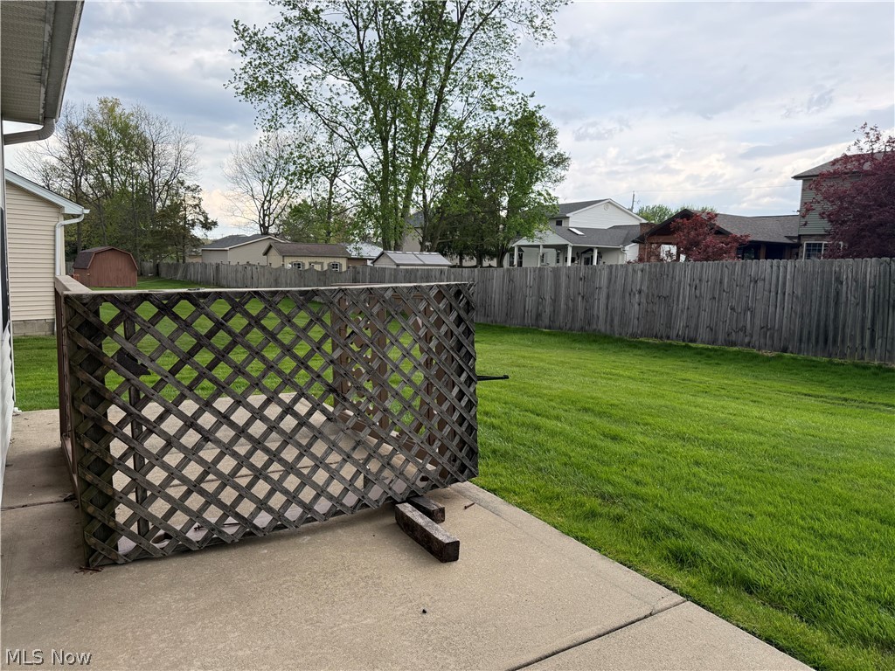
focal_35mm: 24
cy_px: 336
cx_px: 448
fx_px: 621
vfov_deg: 56.8
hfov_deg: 71.6
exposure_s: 1/1122
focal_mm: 6.76
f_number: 1.78
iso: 100
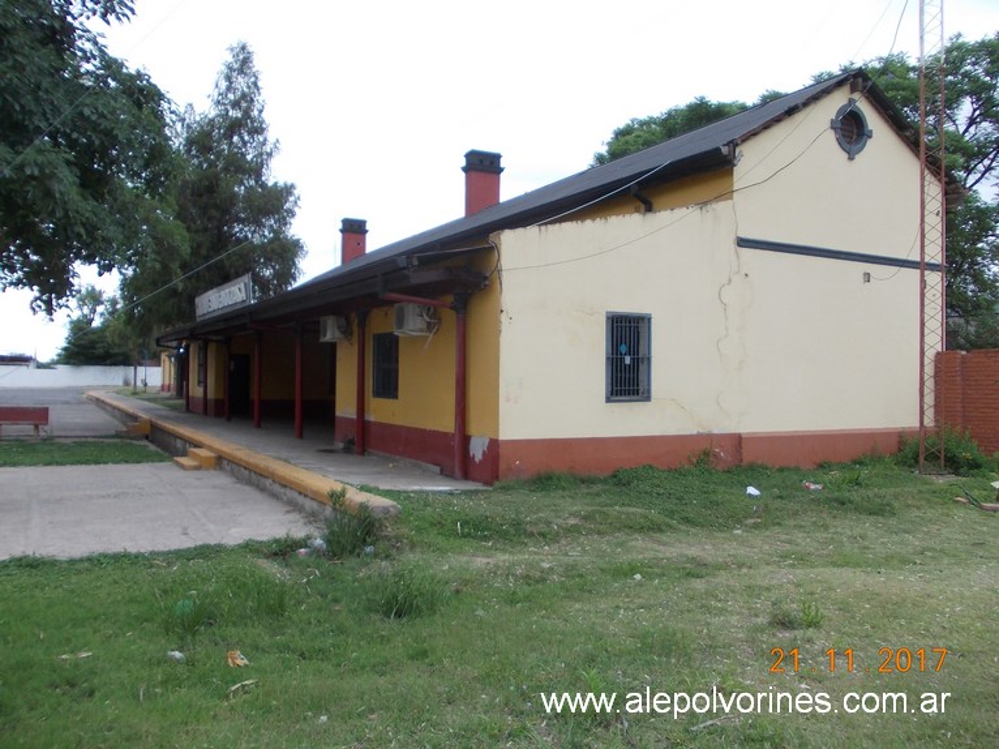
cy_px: 374
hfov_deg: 63.5
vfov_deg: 49.7
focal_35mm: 28
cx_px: 500
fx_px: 808
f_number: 2.7
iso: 80
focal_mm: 4
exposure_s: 1/320
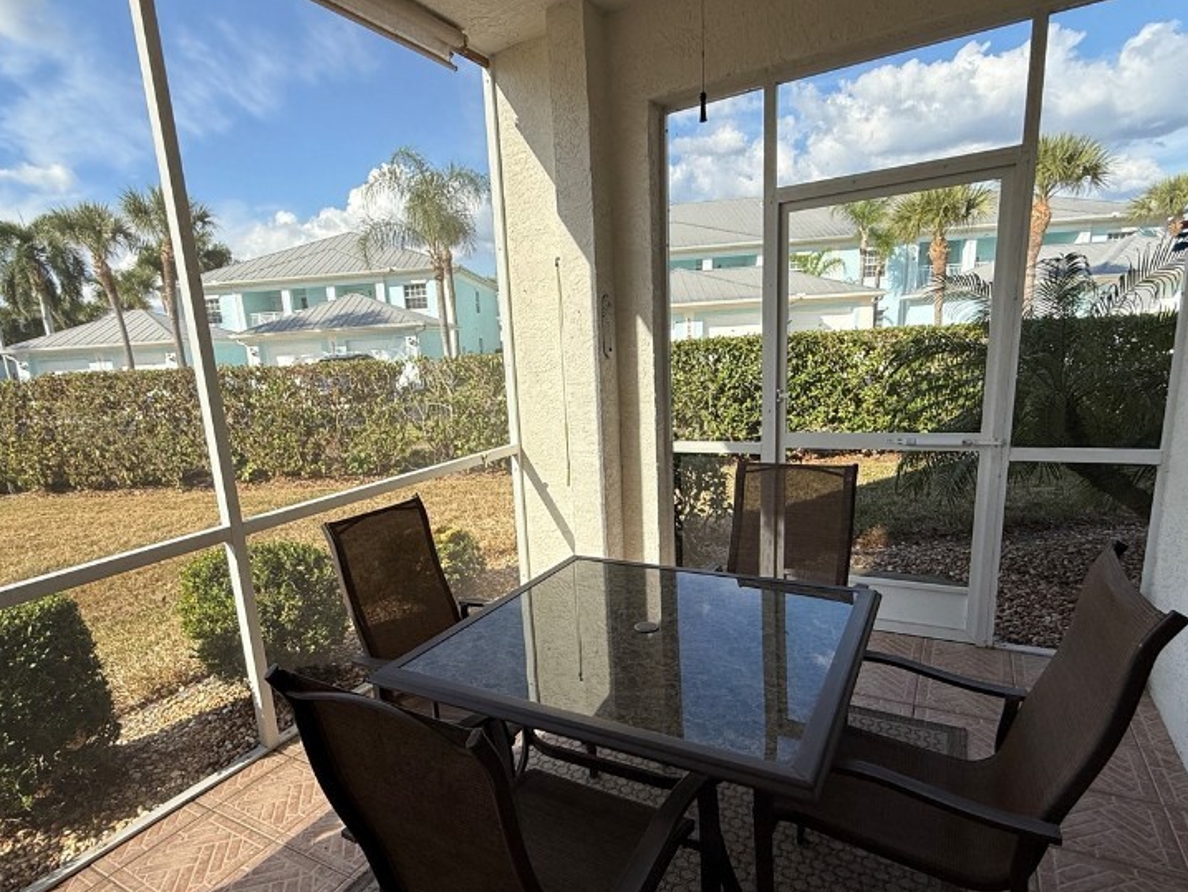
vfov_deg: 65.7
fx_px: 687
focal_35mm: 20
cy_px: 502
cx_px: 548
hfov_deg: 81.6
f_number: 2.2
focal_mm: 2.22
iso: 50
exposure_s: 1/876
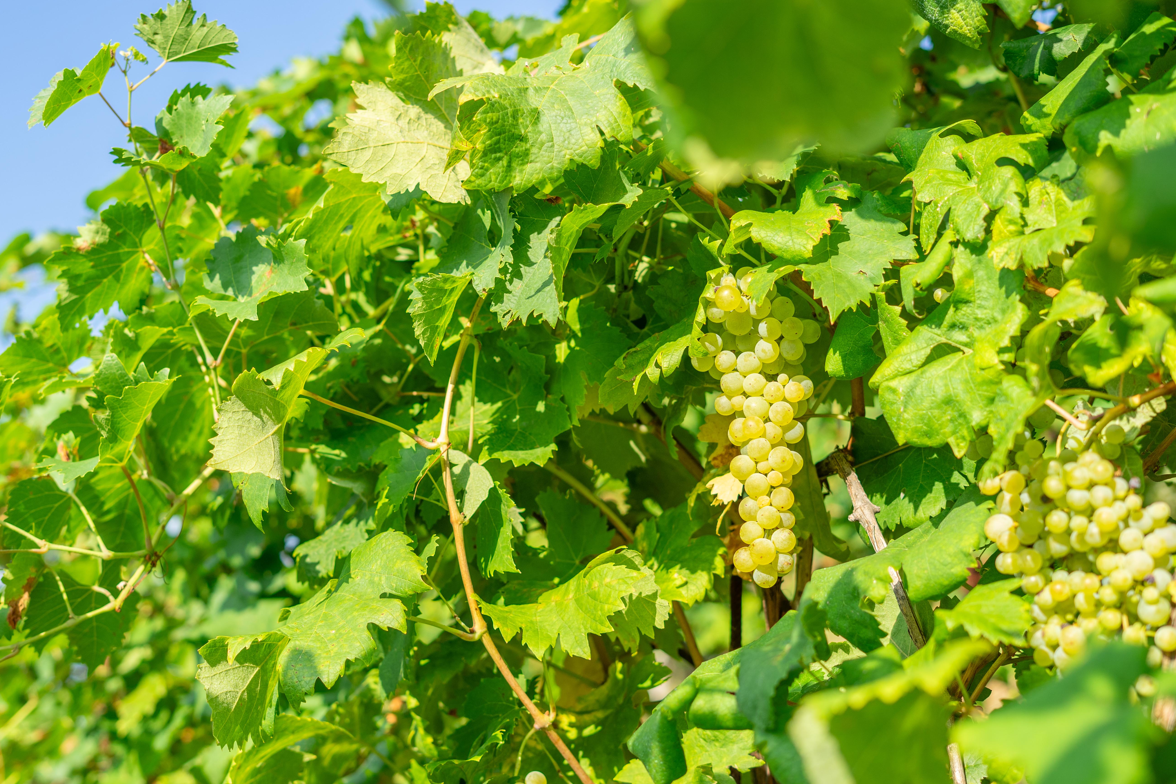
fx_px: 1895
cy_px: 367
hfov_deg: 34.5
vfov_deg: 23.4
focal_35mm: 58
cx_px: 539
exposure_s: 1/640
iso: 125
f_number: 3.2
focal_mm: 50
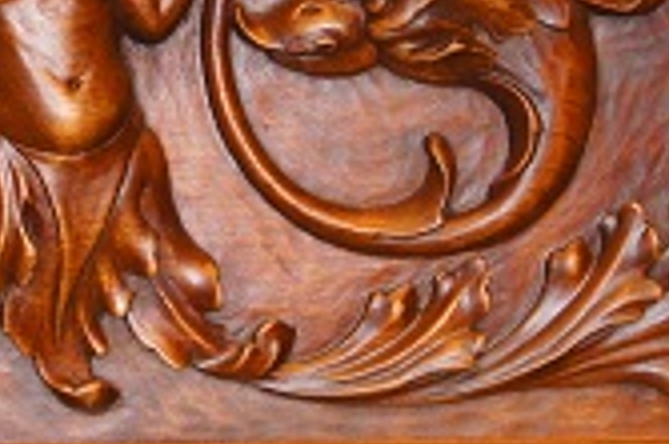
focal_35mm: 222
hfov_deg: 9.2
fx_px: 4129
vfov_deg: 6.2
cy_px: 100
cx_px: 36
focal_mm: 31
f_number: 4.5
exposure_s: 1/50
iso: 1250
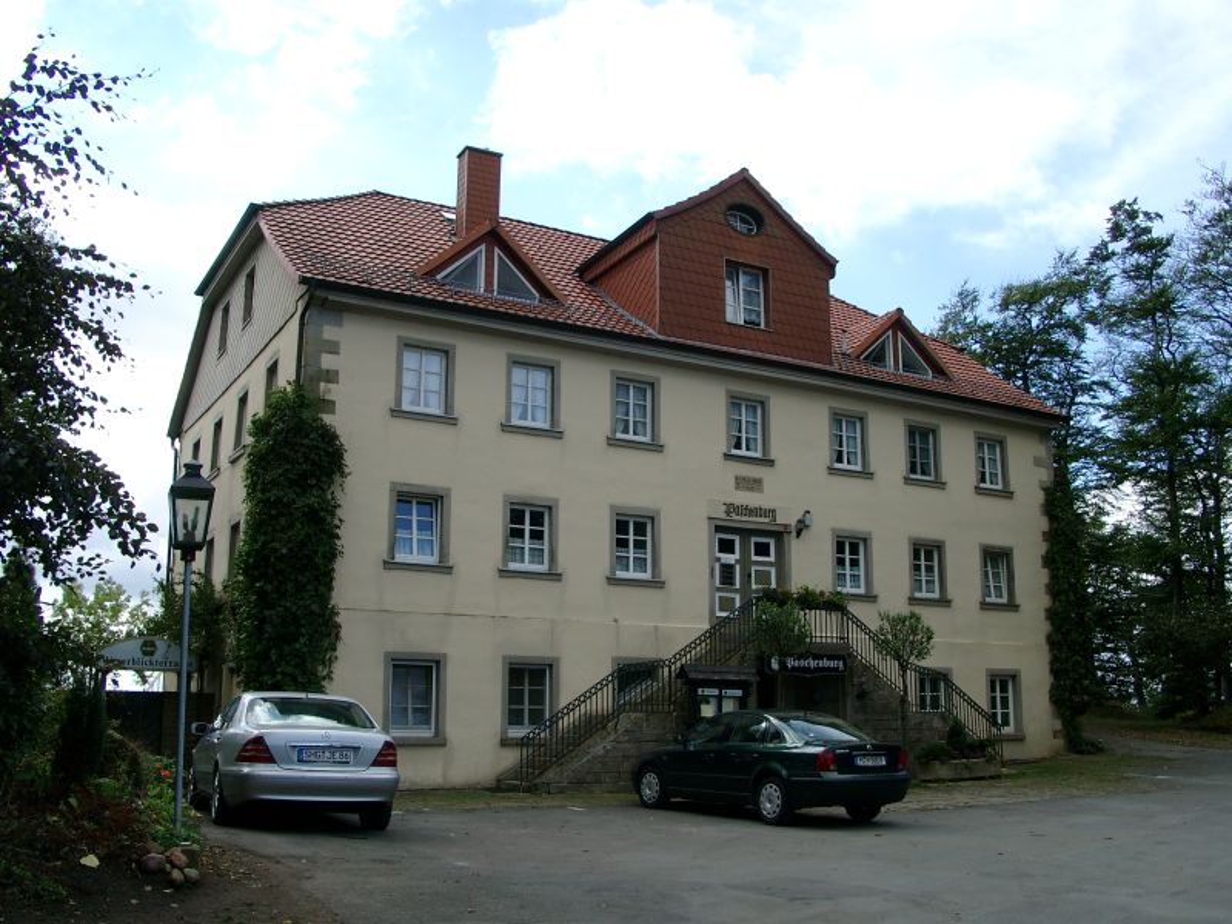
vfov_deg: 41.8
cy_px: 462
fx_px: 1210
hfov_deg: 54.0
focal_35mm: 34
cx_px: 616
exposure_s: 1/464
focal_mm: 7.13
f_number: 4
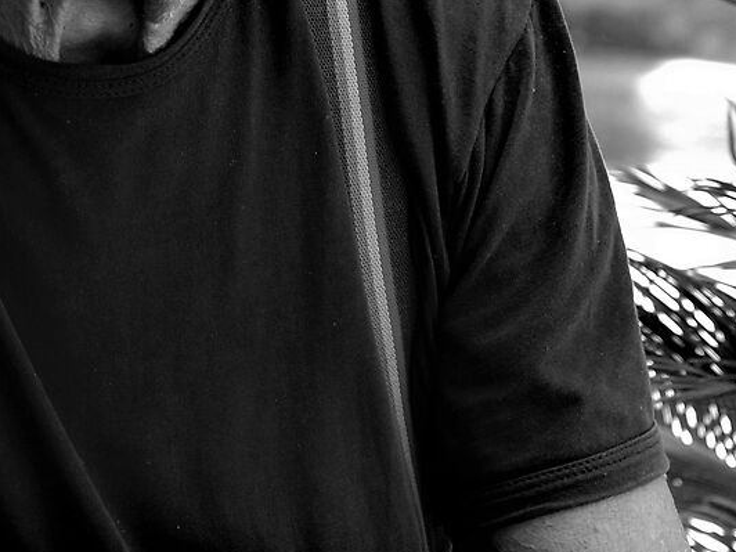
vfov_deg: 8.3
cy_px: 263
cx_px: 242
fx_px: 3785
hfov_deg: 11.1
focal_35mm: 178
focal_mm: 27
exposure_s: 1/480
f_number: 2.8
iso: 200
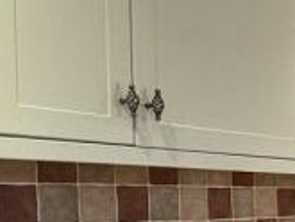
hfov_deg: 15.1
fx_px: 742
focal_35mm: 87
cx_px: 679
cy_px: 229
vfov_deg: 16.6
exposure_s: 1/50
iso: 200
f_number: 2.2
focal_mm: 2.22
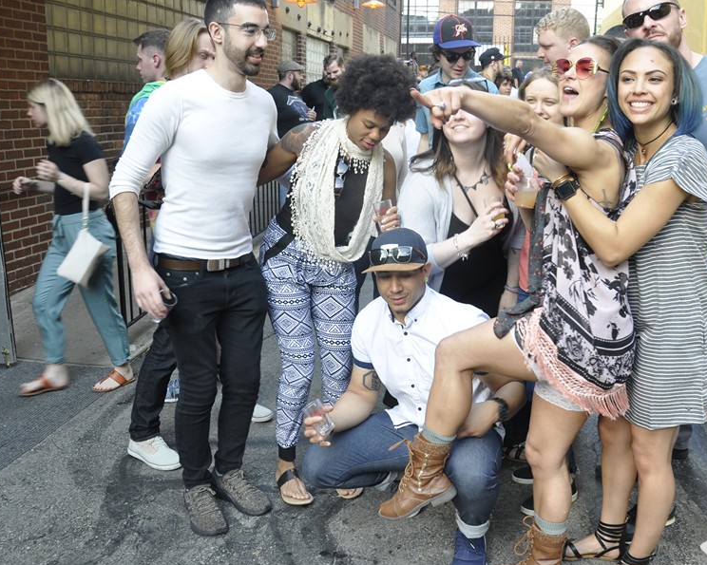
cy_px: 269
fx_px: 711
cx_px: 386
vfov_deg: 43.3
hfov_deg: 52.8
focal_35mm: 34
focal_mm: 18
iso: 400
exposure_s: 1/60
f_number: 8
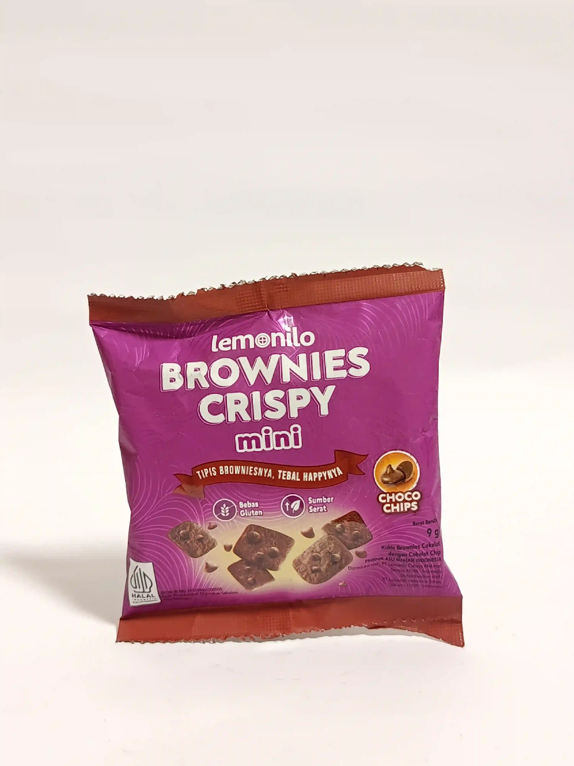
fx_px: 929
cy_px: 383
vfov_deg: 44.8
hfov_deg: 34.3
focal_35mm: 42
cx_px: 287
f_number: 1.7
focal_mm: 5.24
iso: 721
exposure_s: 1/50
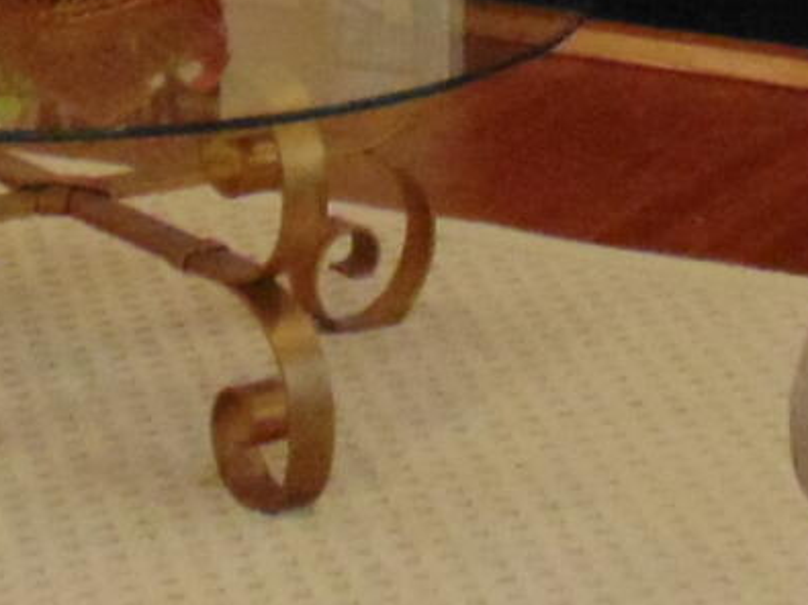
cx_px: 372
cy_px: -1102
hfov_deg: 10.4
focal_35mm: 190
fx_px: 4434
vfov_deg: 7.1
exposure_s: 1/30
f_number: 3
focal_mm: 4.5
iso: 400
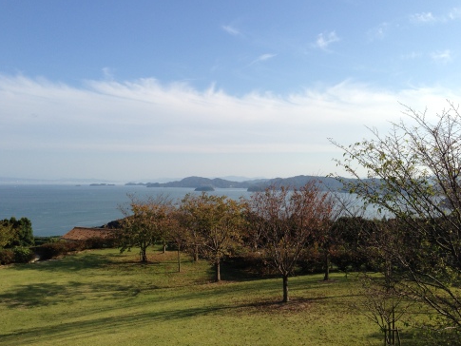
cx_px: 229
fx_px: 453
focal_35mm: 34
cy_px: 174
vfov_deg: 41.8
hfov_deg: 53.9
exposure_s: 1/1466
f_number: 2.4
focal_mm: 4.13
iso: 50
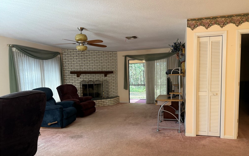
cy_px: 90
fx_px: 176
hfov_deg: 70.4
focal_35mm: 26
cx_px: 126
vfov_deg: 47.4
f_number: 1.78
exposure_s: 1/60
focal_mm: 6.76
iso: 160
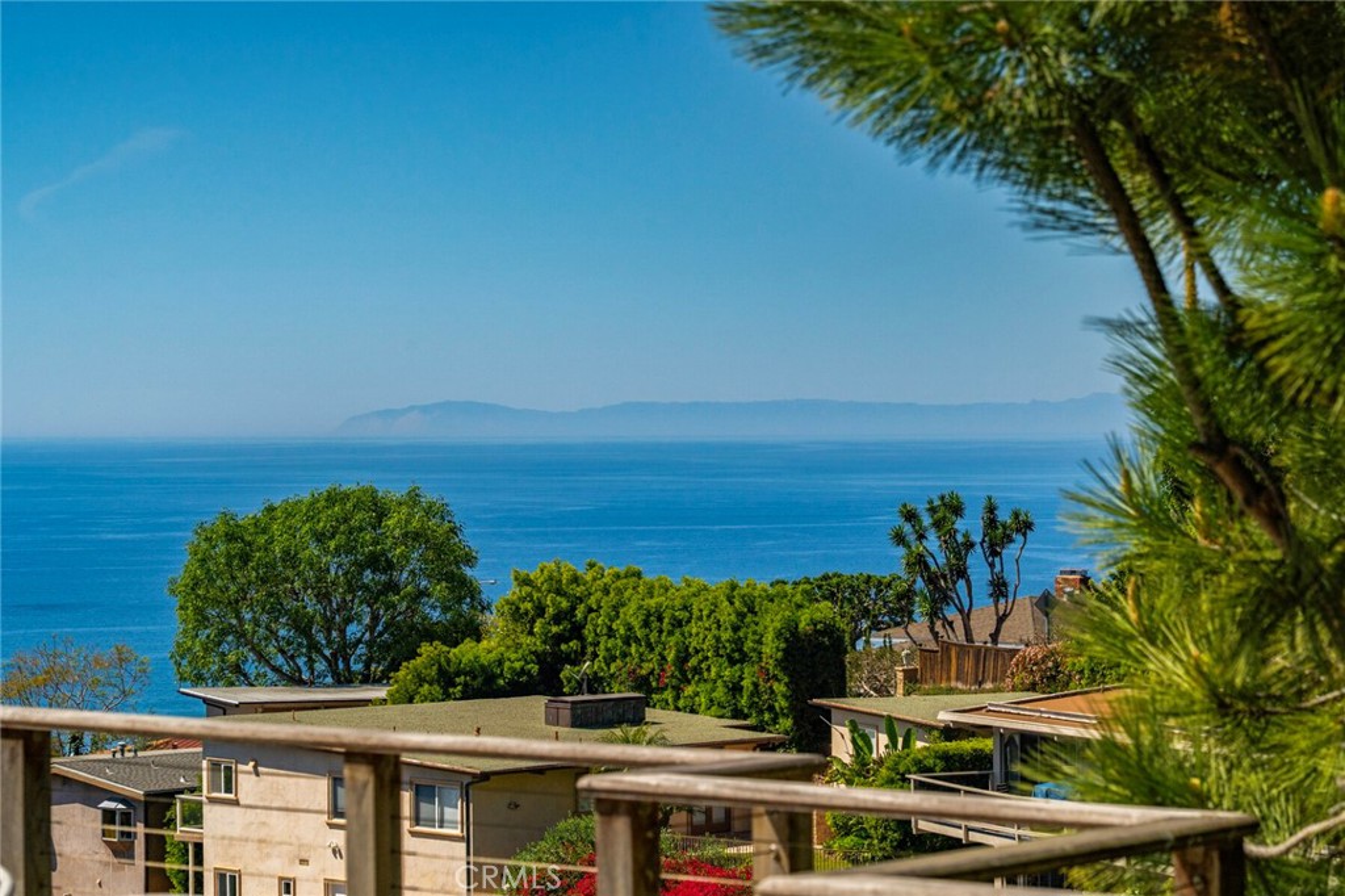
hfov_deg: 19.5
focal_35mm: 105
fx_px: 3921
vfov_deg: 13.0
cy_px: 448
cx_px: 672
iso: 500
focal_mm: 105
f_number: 9
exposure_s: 1/3200
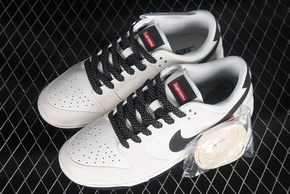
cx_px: 145
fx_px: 604
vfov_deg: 18.2
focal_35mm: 75
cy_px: 97
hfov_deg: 27.0
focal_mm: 50
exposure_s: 1/80
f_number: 7.1
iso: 160
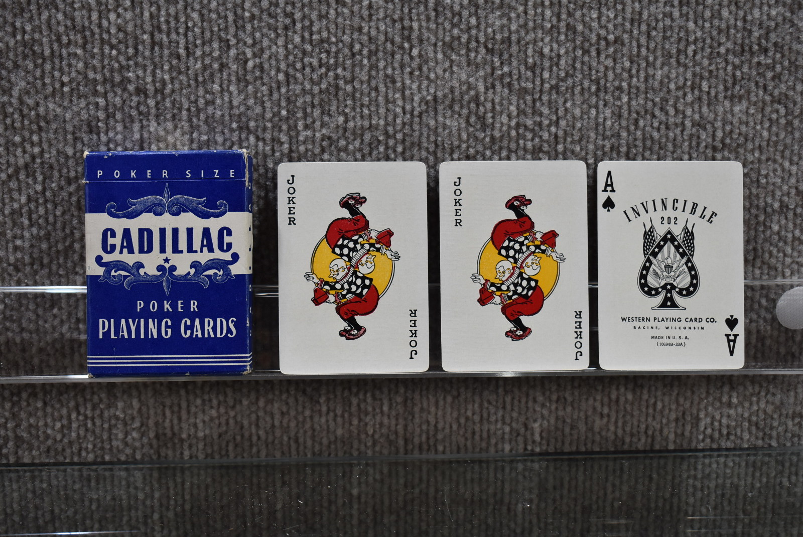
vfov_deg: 23.8
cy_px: 268
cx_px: 402
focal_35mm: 57
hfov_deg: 35.0
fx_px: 1273
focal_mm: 38
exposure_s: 1/250
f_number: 5.6
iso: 400
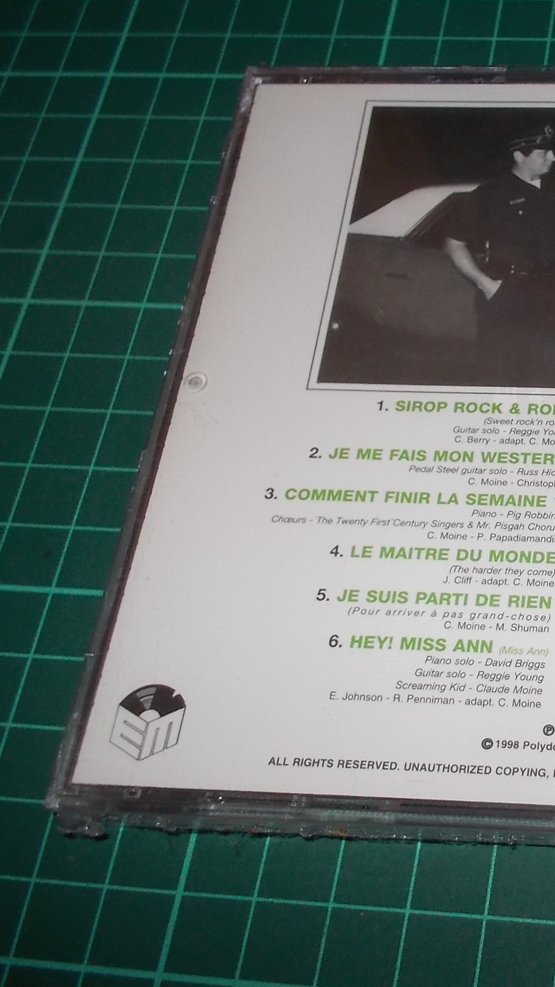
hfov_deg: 25.2
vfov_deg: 47.4
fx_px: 1125
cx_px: 651
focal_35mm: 43
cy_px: 486
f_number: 3.3
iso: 200
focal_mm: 4.1
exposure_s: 1/30
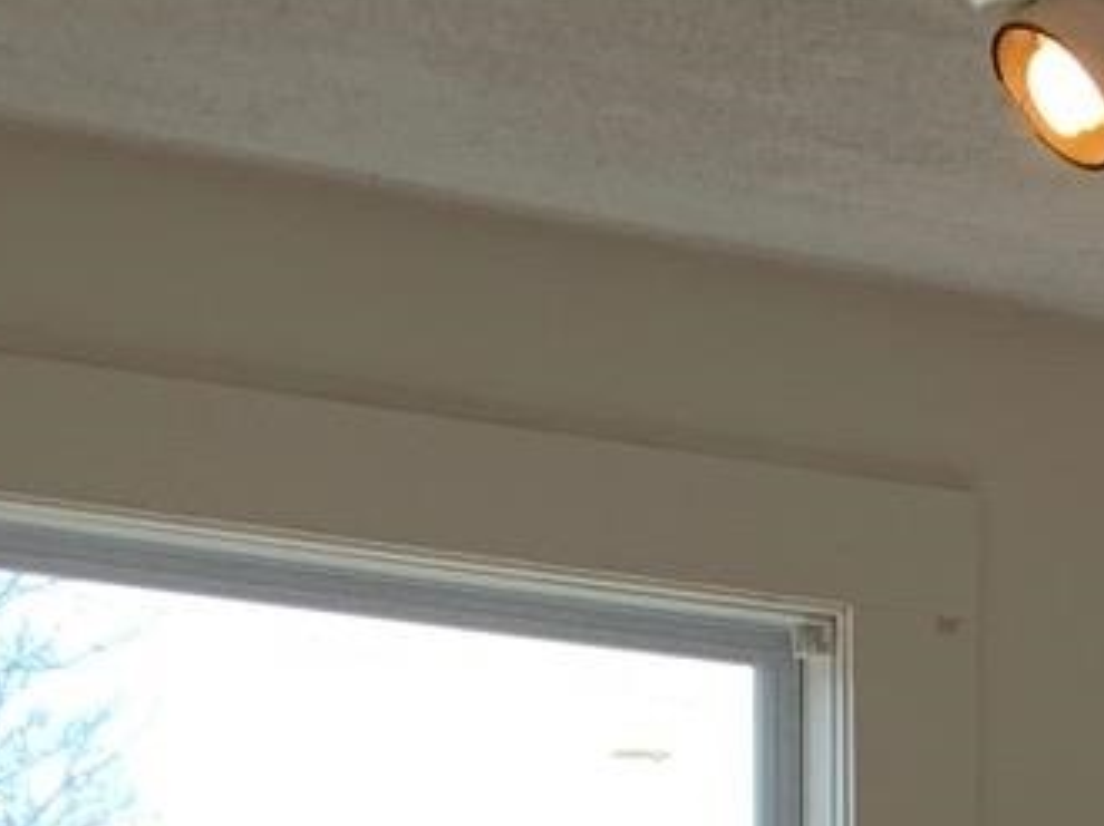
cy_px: 2448
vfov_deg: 8.0
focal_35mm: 159
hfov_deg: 10.7
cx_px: 2576
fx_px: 5067
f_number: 1.8
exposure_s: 1/202
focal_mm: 4.25
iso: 25
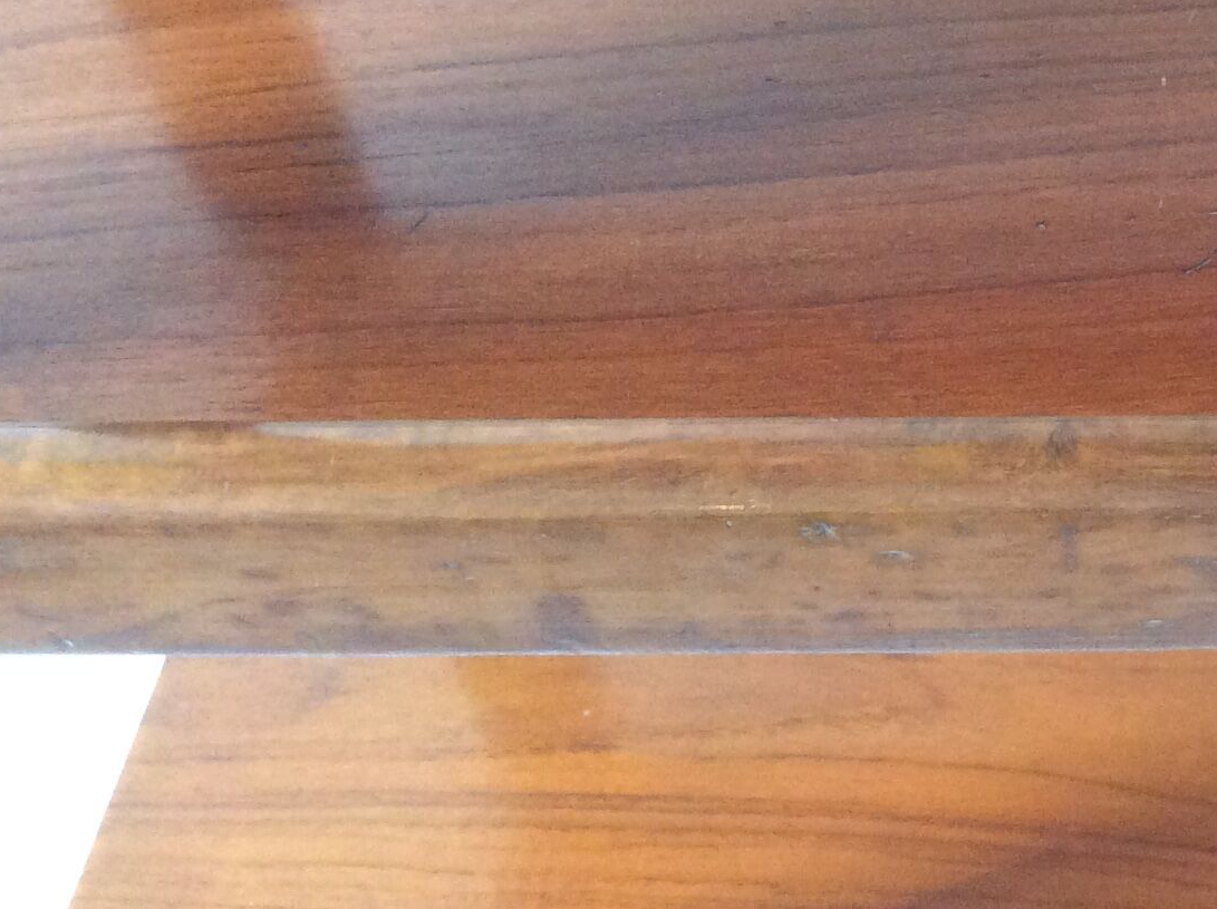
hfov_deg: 23.9
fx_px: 2668
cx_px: 1361
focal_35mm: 76
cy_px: 417
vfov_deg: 19.3
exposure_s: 1/25
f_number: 2.4
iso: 200
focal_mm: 3.3
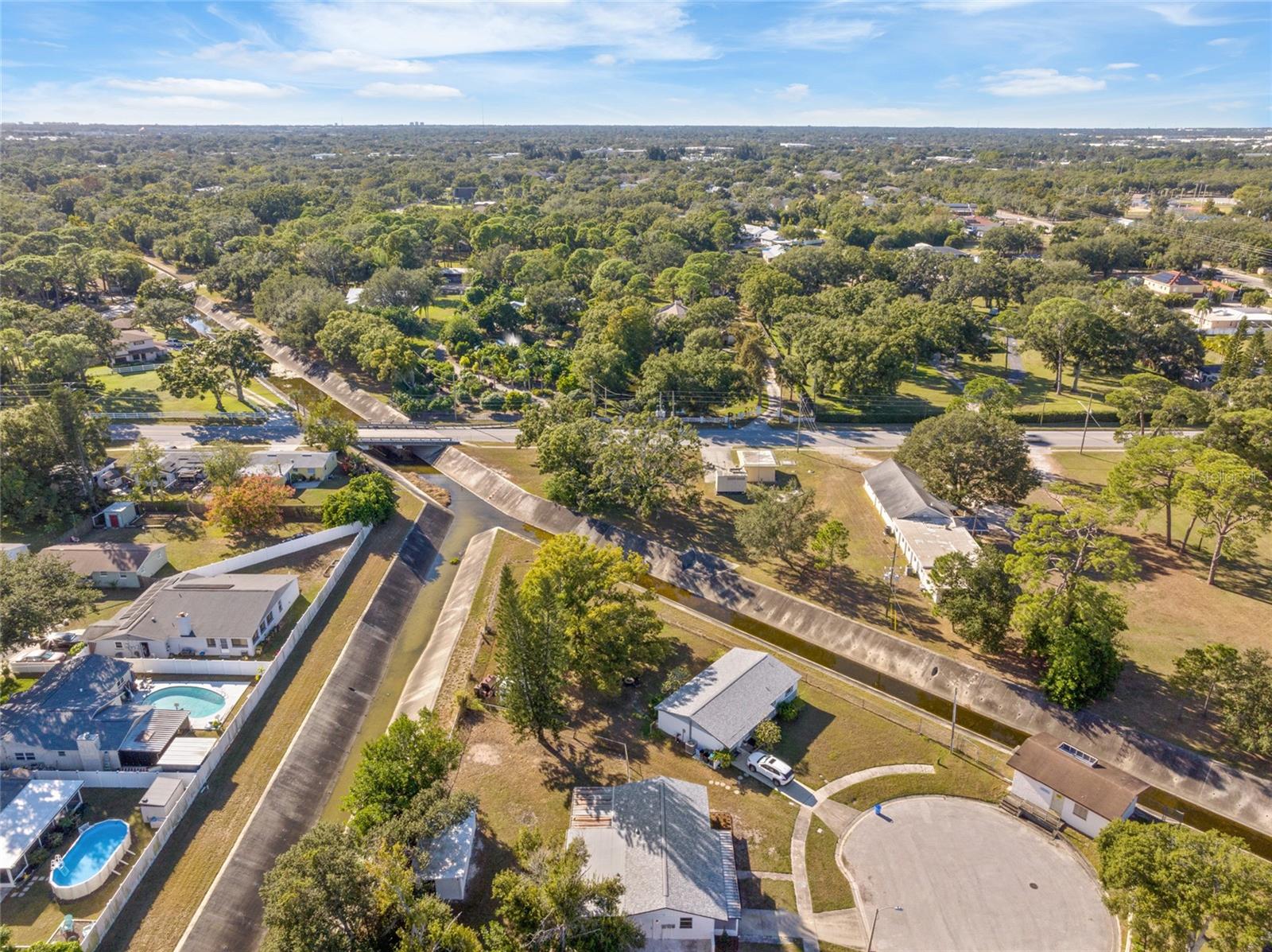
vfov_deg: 56.7
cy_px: 476
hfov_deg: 71.6
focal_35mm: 24
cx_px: 636
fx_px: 881
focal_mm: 12.29
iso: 200
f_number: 11
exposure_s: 1/8
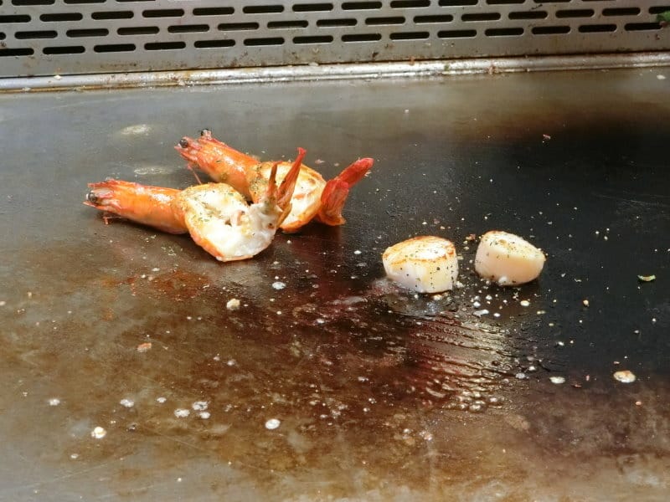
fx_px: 1336
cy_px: 251
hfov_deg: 28.2
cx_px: 335
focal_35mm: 69
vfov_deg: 21.3
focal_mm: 14.8
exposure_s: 1/60
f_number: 4
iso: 1000
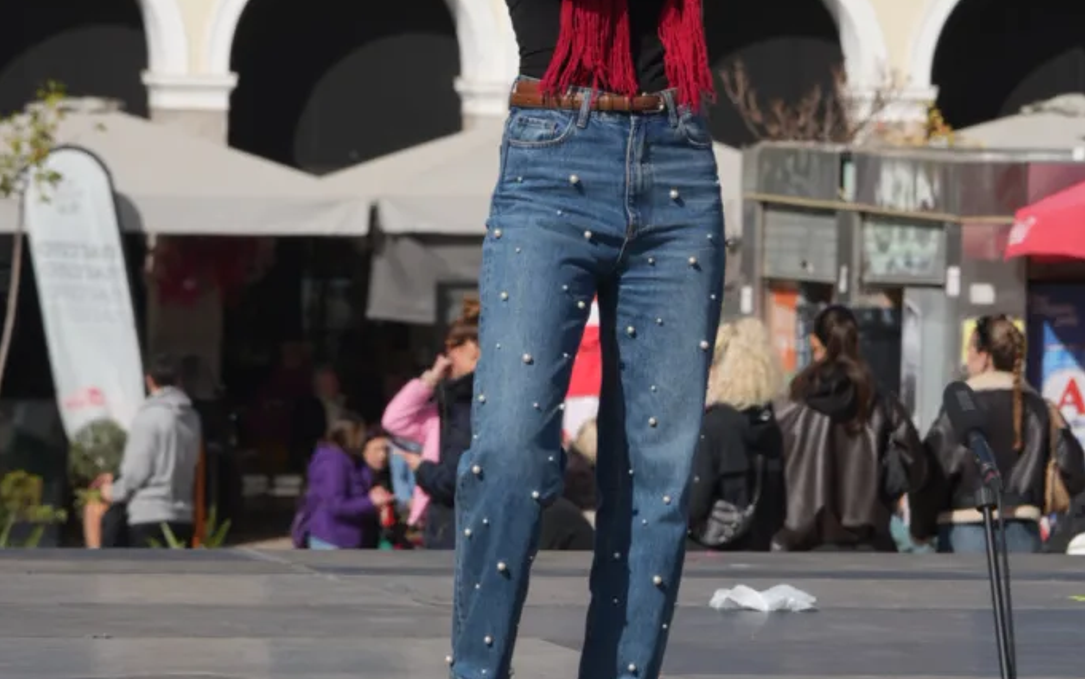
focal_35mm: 342
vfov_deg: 3.8
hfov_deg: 6.1
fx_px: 10115
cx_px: 543
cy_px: 135
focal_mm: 223
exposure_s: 1/200
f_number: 13
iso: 125
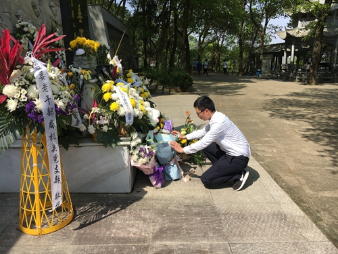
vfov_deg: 48.2
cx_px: 169
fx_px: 283
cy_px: 127
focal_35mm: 29
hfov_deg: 61.7
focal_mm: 4.15
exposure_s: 1/1221
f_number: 2.2
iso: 25
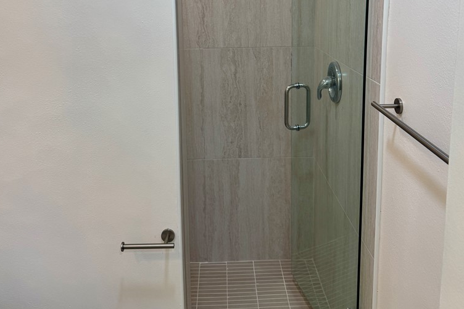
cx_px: 230
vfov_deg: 37.3
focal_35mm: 34
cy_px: 57
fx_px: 438
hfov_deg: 55.8
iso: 80
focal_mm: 6.76
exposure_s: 1/120
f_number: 1.78
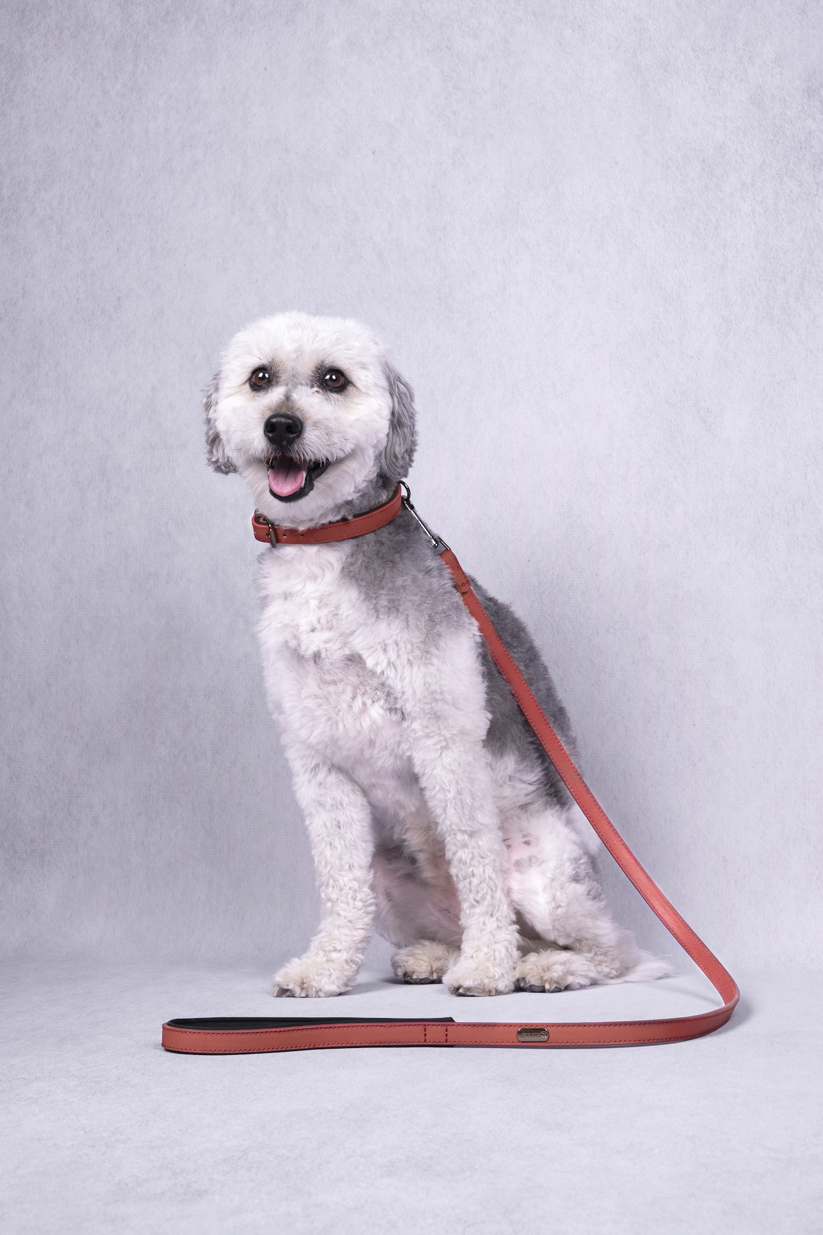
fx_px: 1646
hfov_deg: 28.1
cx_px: 412
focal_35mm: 48
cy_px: 618
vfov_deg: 41.1
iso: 250
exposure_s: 1/100
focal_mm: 48
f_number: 11
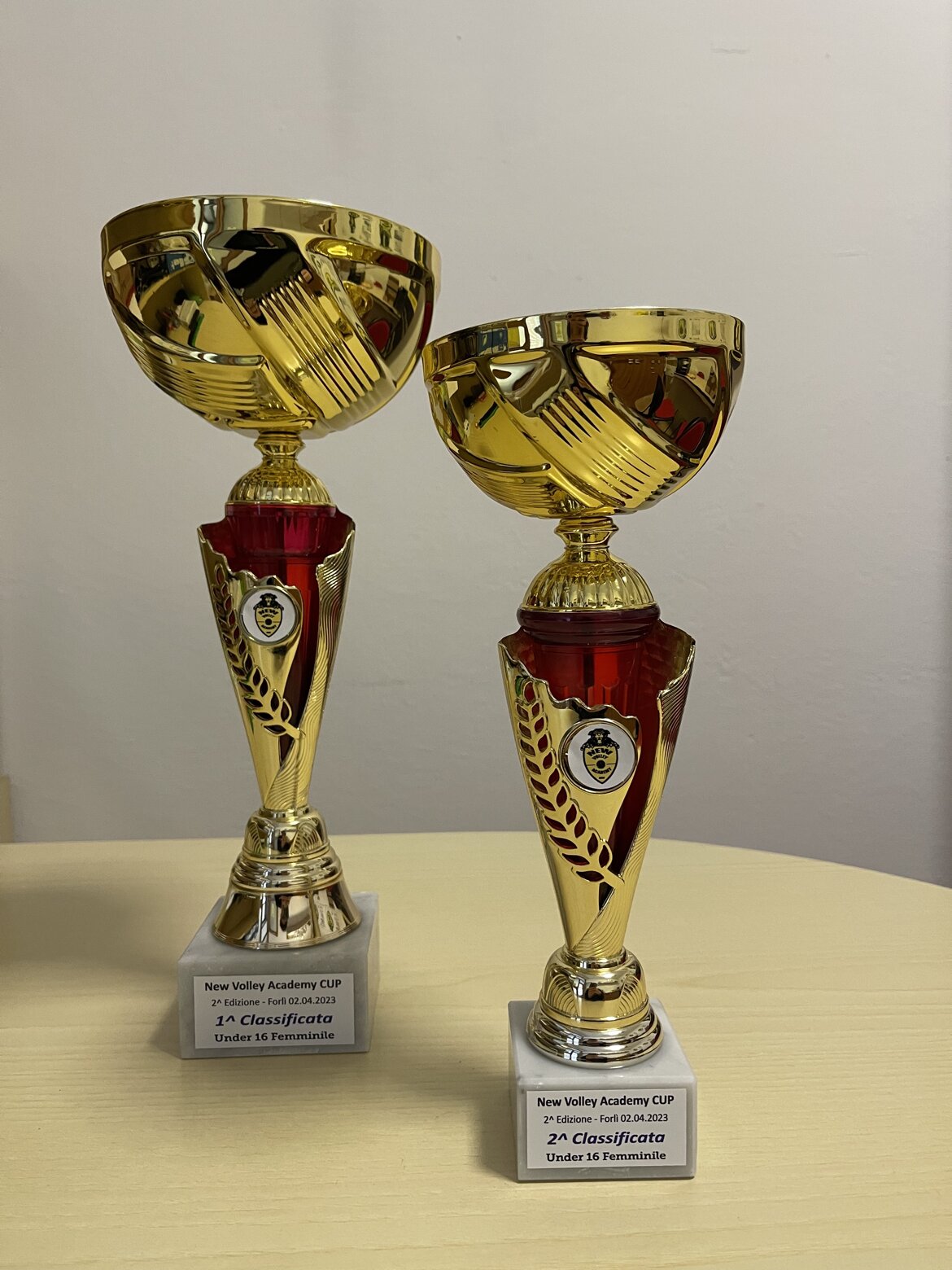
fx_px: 953
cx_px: 476
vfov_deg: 67.3
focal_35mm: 26
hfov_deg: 53.1
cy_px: 635
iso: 250
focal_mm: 5.1
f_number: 1.6
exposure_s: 1/50
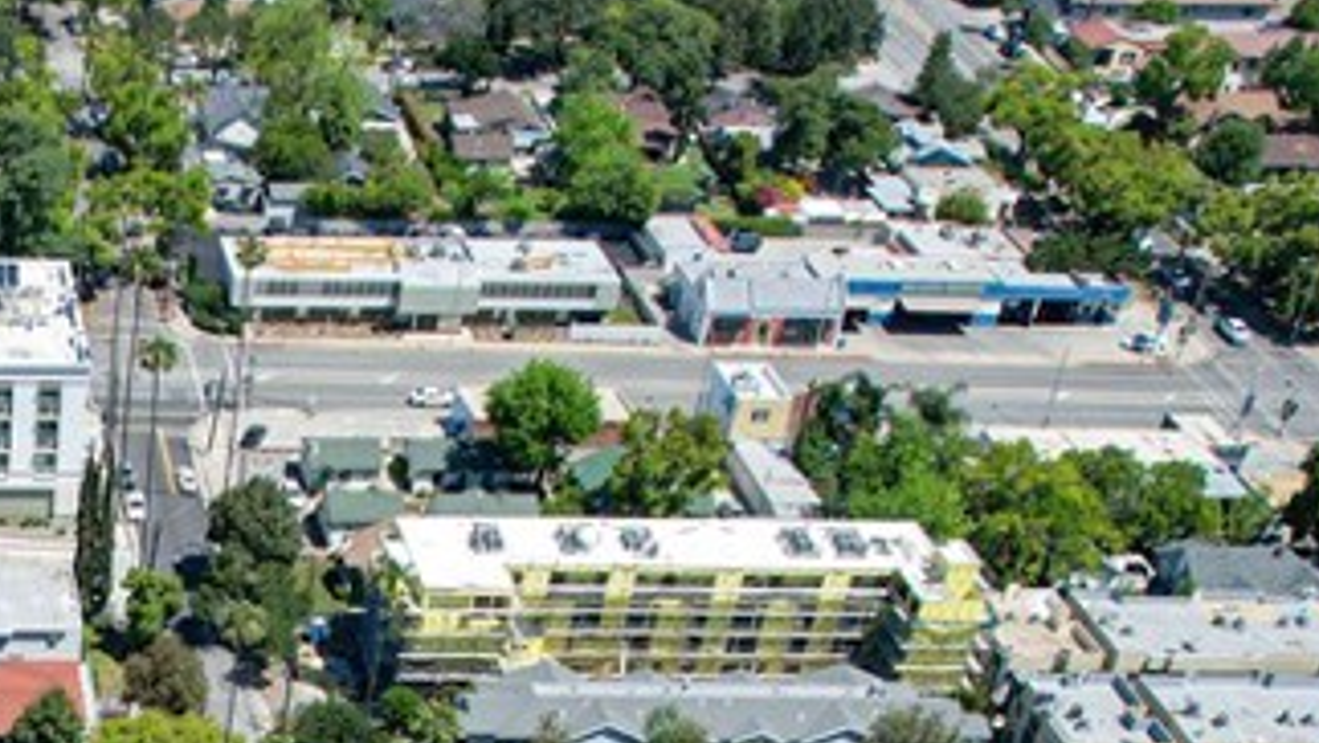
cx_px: -261
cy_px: 1174
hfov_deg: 25.9
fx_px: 2554
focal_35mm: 73
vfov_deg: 15.1
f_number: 2.8
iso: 110
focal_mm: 8.38
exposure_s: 1/2500
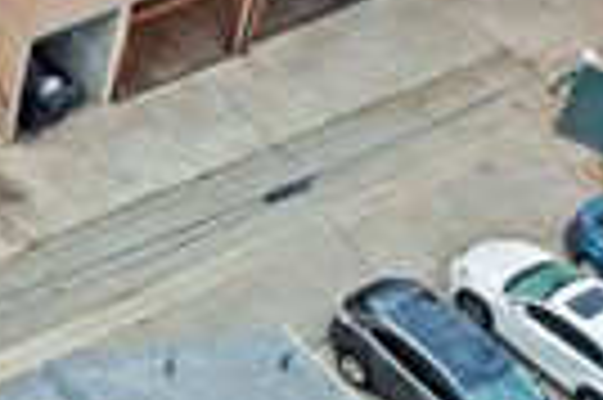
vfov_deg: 10.0
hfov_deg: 13.6
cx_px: -504
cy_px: -157
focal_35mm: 134
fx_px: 2242
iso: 400
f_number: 8
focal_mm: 10.26
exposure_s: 1/25
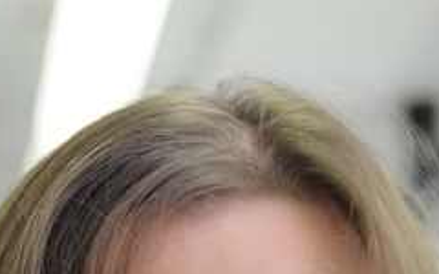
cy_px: 696
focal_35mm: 178
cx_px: -240
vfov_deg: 6.9
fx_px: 2130
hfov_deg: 11.3
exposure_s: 1/50
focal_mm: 35
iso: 200
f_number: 4
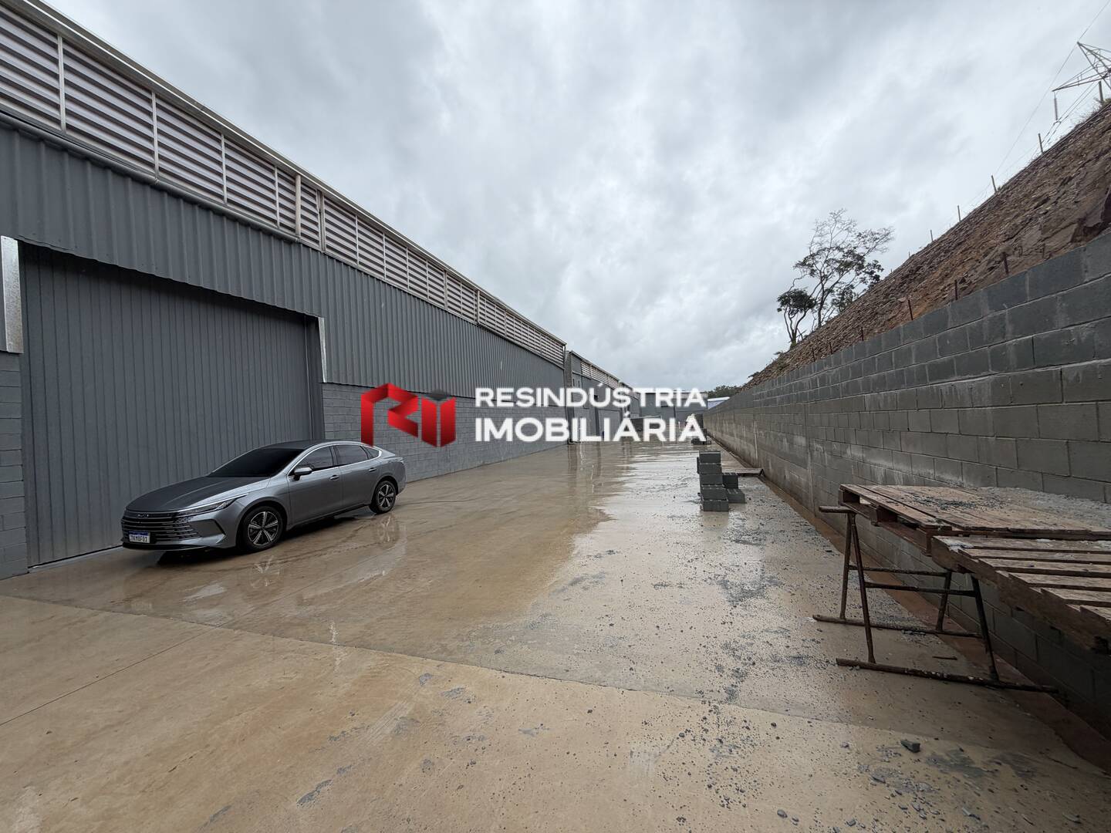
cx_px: 556
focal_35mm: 14
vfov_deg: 85.7
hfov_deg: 102.1
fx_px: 449
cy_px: 416
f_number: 2.2
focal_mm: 2.22
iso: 20
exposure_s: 1/770
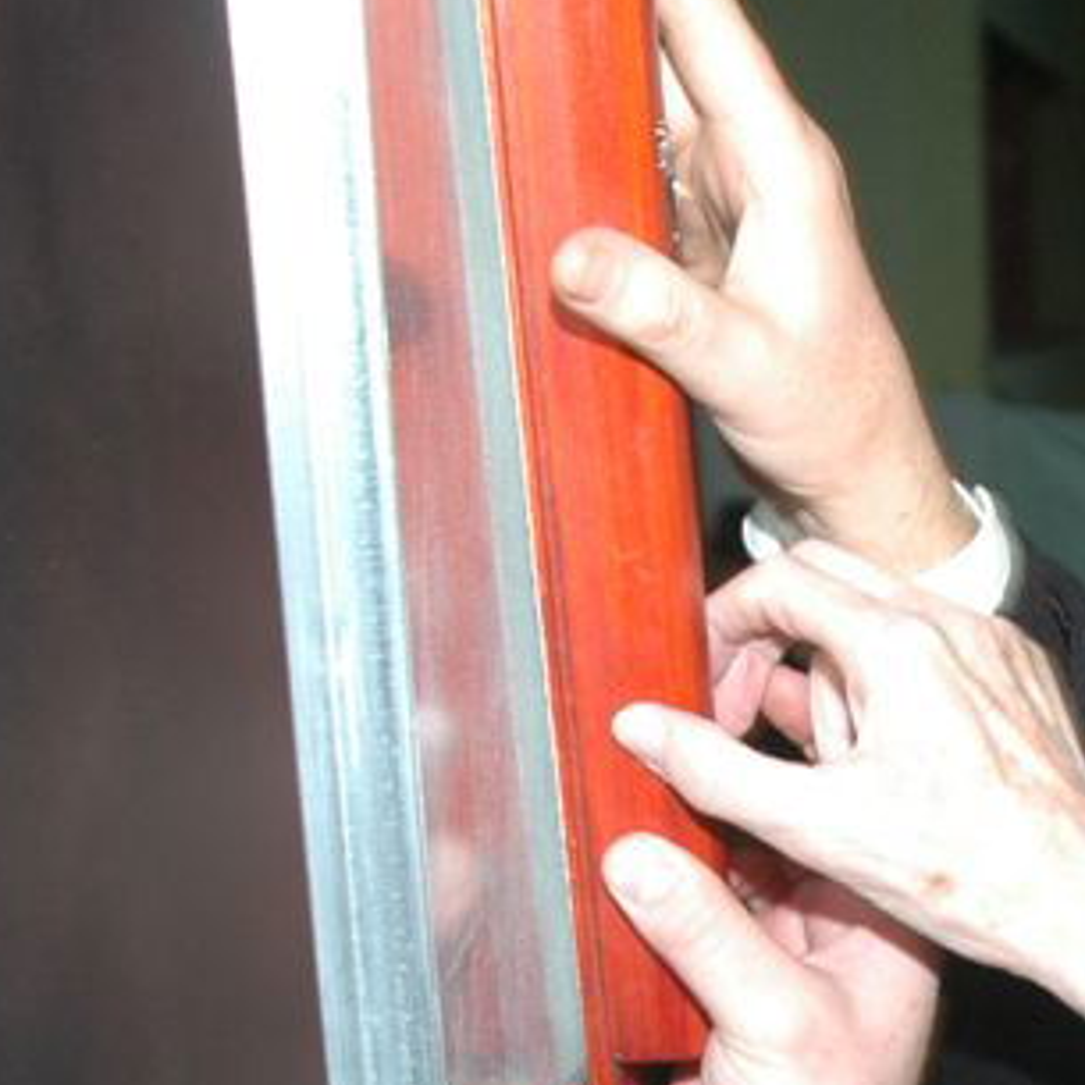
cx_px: 1089
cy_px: 1183
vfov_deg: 17.9
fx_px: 3333
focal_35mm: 94
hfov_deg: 18.0
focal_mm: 22
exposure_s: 1/60
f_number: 5
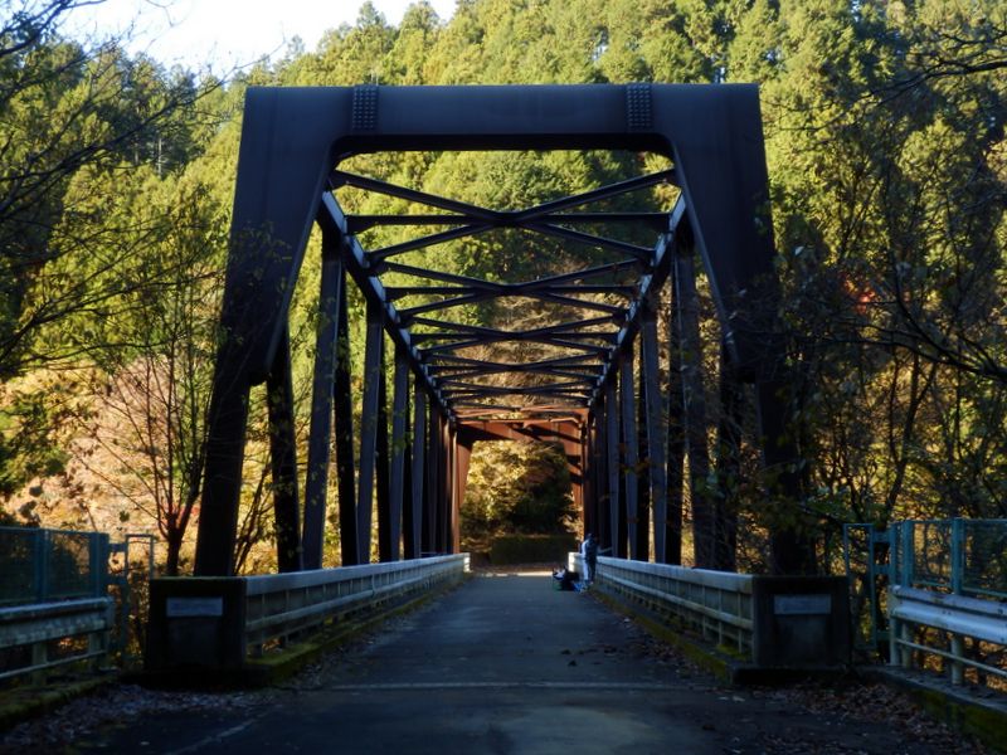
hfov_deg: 30.7
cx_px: 504
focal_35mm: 63
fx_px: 1833
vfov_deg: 23.3
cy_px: 378
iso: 80
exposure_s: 1/60
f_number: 4.6
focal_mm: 11.1
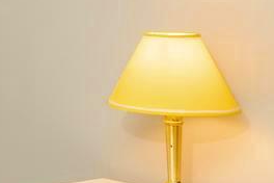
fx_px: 944
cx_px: -380
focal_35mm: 124
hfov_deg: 12.8
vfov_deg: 10.8
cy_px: -45
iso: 320
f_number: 5.6
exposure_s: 1/30
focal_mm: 16
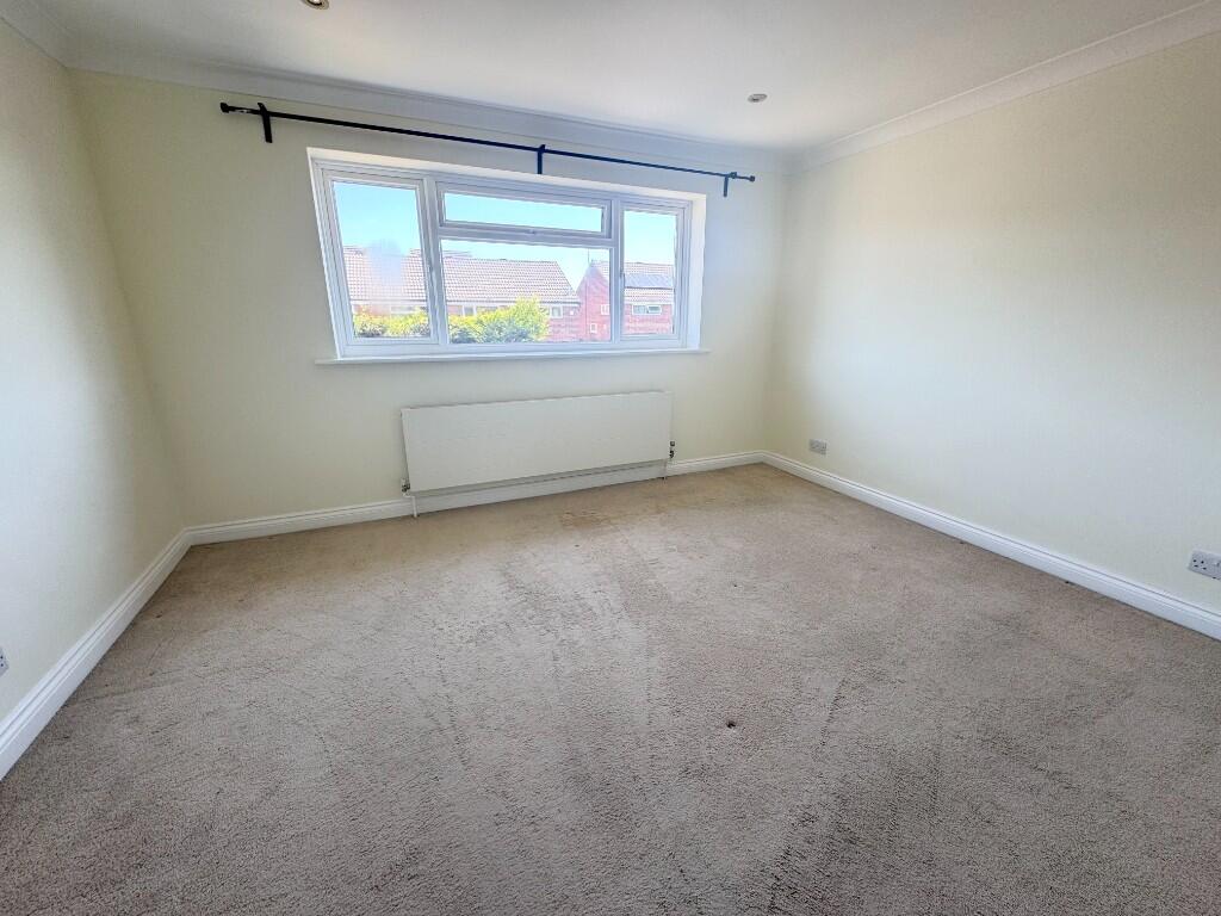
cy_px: 458
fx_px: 494
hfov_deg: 102.1
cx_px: 610
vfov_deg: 85.7
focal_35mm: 14
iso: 50
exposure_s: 1/99
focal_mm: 2.22
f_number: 2.2
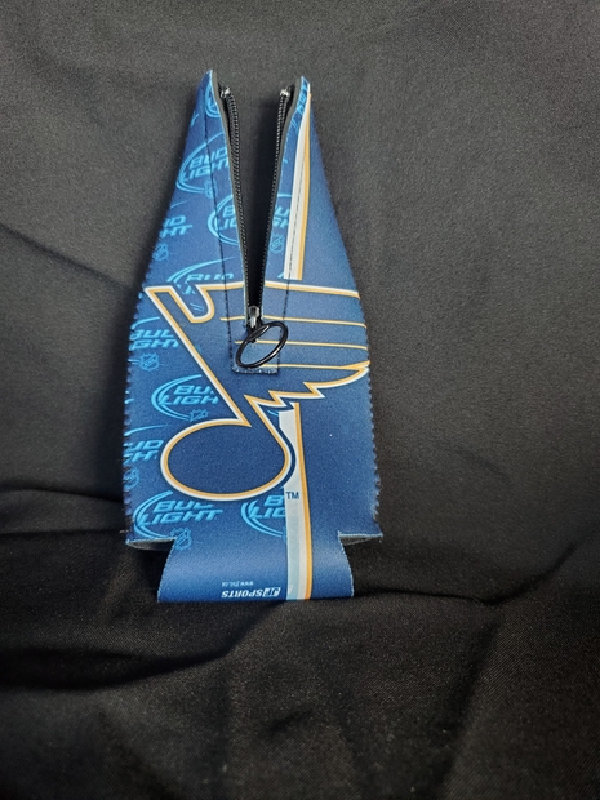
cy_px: 400
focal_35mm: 26
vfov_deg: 67.3
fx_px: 601
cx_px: 300
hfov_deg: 53.1
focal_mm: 4.3
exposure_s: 1/120
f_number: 1.5
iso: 160
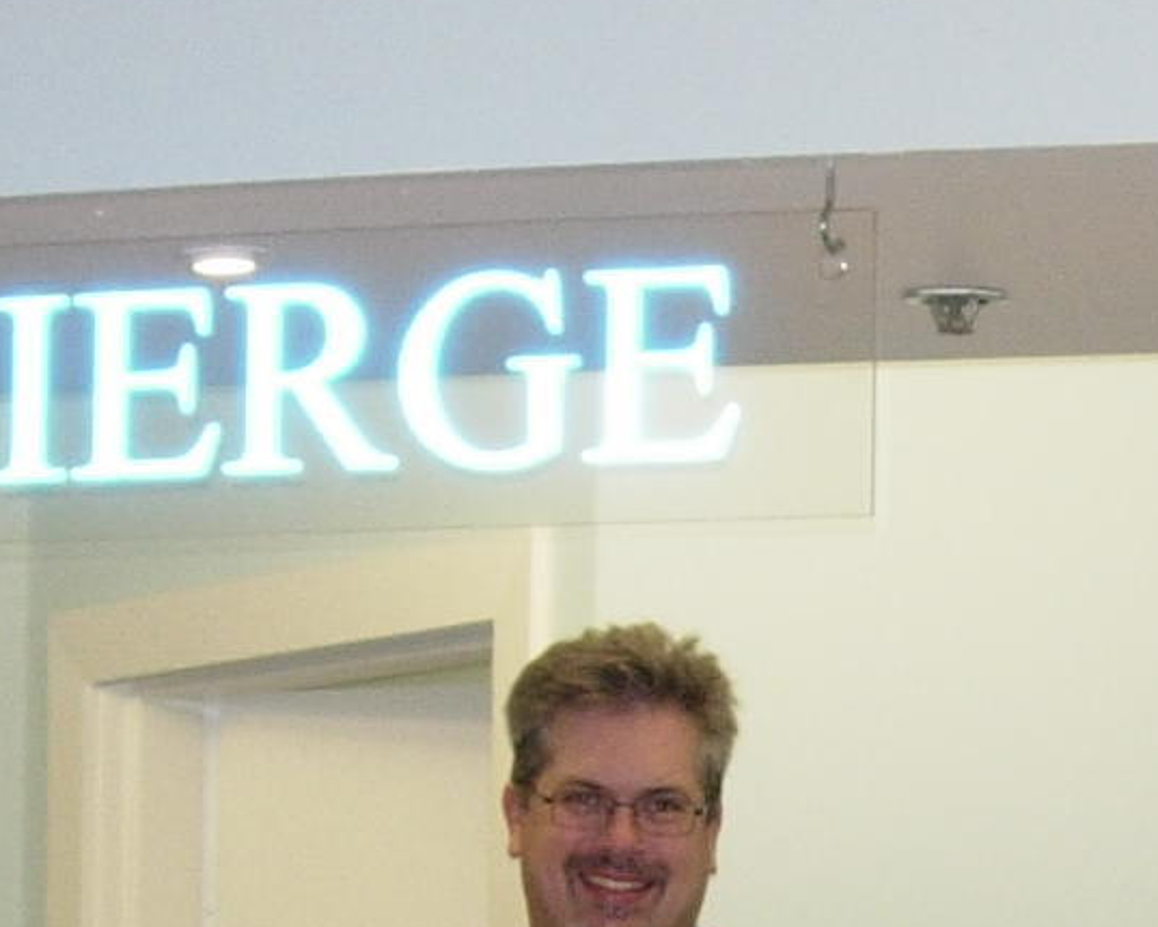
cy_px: 1375
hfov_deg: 10.7
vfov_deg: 8.5
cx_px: 1221
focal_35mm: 179
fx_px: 6137
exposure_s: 1/32
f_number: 2.8
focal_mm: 7.8
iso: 79
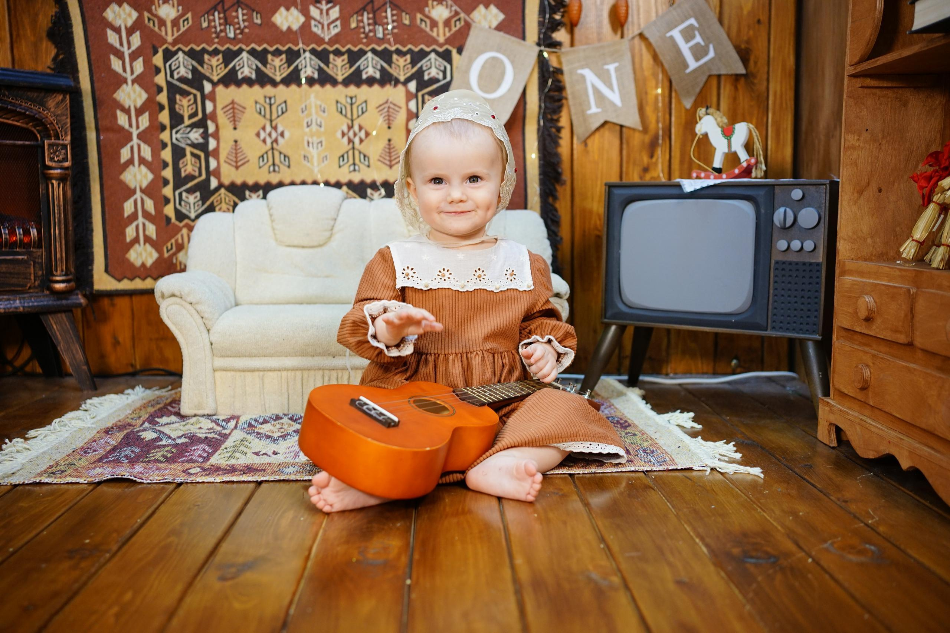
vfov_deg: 37.9
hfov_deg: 54.4
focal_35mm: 35
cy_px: 316
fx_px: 924
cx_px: 475
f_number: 2.8
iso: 640
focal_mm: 35
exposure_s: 1/160
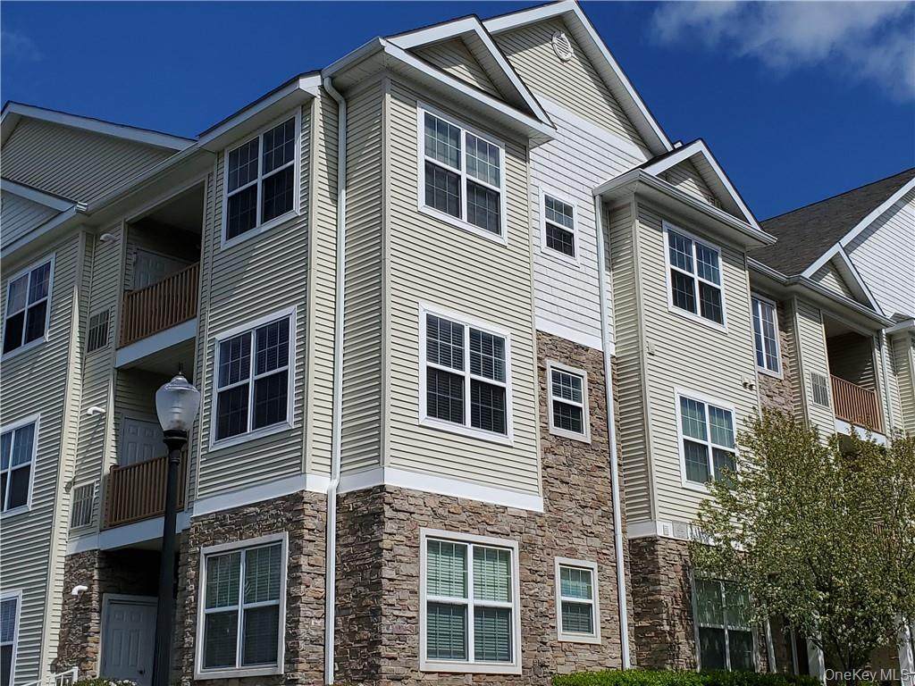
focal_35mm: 26
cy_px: 343
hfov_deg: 67.3
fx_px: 687
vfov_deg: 53.1
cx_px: 458
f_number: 2.4
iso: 50
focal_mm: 4.3
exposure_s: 1/4281
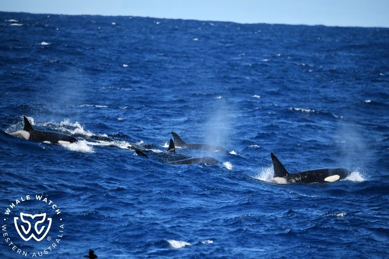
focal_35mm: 600
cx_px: 194
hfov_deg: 3.4
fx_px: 6482
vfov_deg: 2.3
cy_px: 130
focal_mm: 600
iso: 2000
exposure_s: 1/8000
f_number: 6.3
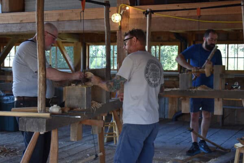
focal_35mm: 60
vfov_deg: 22.6
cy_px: 82
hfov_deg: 33.4
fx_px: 407
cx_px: 122
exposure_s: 1/80
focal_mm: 40
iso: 400
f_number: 4.8
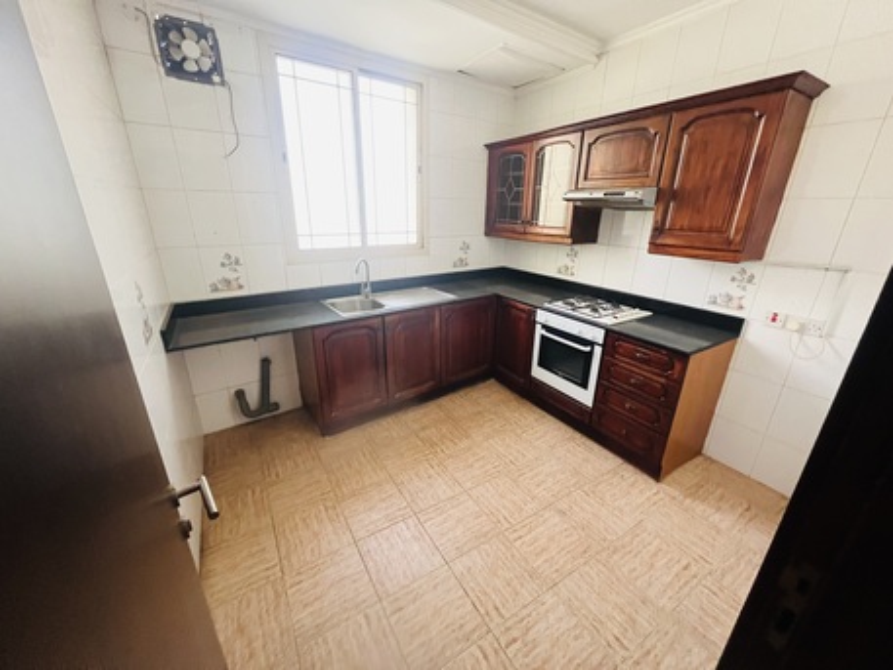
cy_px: 335
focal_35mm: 13
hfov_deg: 106.2
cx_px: 446
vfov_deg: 89.9
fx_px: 335
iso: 800
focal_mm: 1.57
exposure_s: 1/60
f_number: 1.8
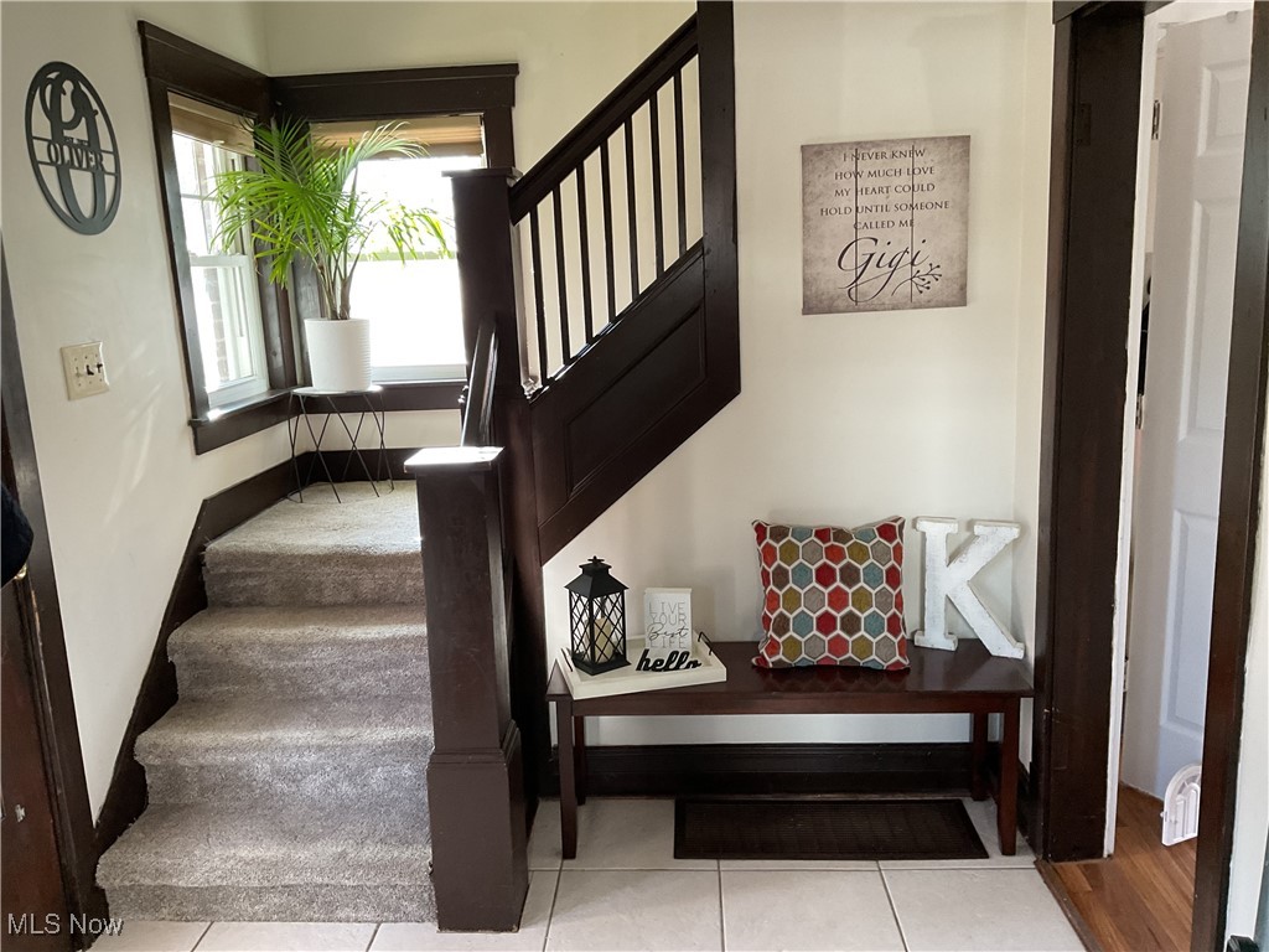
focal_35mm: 29
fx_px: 1063
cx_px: 634
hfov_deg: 61.7
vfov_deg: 48.2
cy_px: 476
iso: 100
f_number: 1.8
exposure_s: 1/60
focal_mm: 3
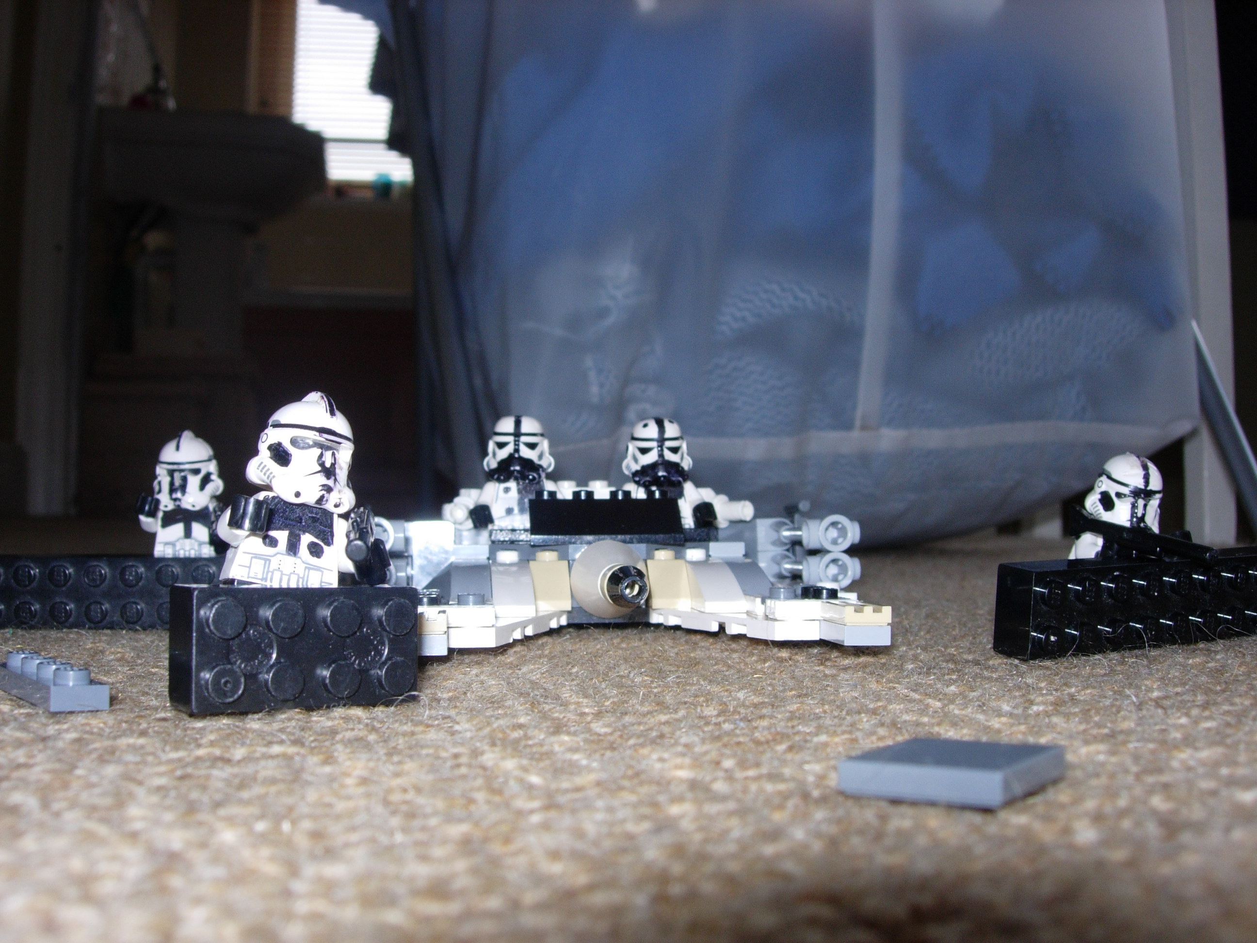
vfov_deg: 37.7
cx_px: 628
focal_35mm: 38
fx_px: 1380
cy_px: 472
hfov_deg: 49.0
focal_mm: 7.8
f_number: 4.8
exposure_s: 1/64
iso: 79
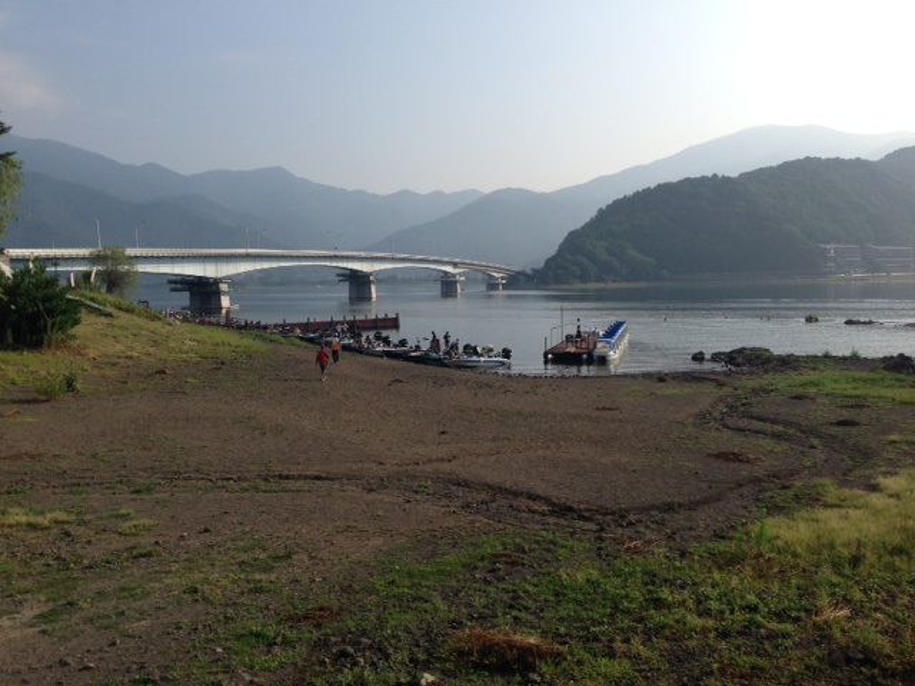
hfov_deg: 55.4
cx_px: 458
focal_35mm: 33
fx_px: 872
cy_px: 343
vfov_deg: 42.9
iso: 50
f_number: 2.4
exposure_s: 1/1748
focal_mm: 4.13
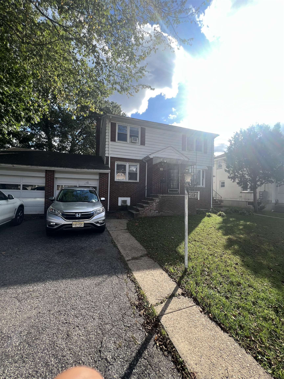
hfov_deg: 89.9
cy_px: 190
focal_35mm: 13
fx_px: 142
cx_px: 142
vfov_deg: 106.2
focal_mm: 1.57
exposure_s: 1/708
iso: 32
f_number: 1.8
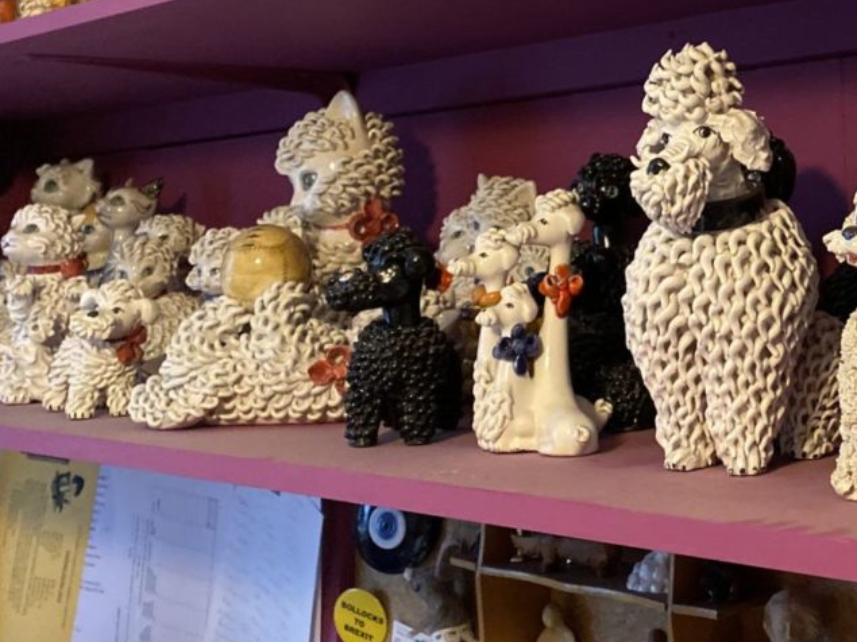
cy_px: -23
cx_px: 810
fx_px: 1460
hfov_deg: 30.9
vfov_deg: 23.6
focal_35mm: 59
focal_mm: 4.25
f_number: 1.8
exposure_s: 1/25
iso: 500
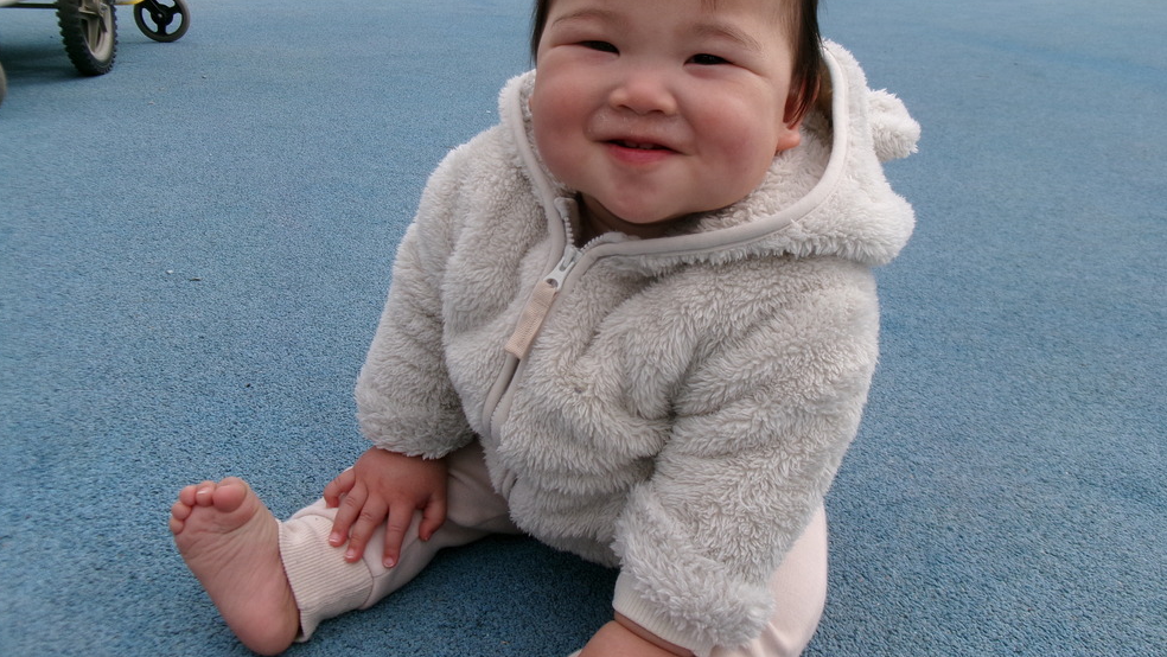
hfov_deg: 62.6
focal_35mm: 31
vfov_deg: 37.7
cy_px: 278
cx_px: 576
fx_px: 959
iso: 100
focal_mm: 5.1
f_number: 3.9
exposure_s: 1/550
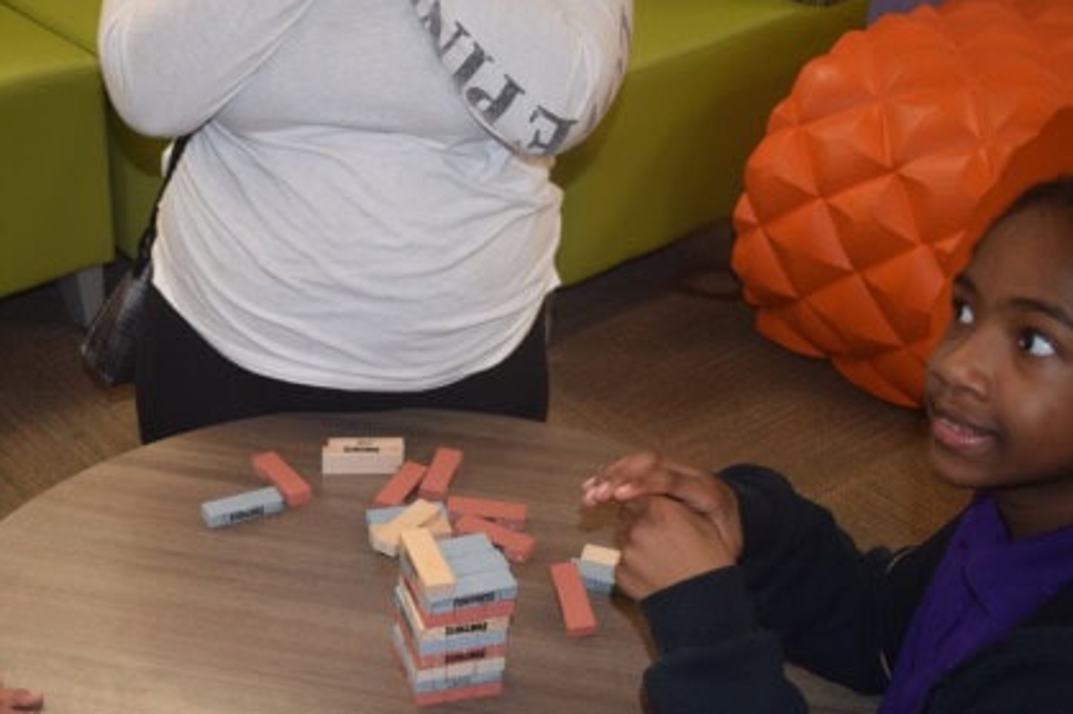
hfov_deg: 36.5
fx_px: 1600
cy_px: 504
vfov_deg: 25.0
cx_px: 310
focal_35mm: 54
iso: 800
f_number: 4.5
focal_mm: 25
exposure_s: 1/80
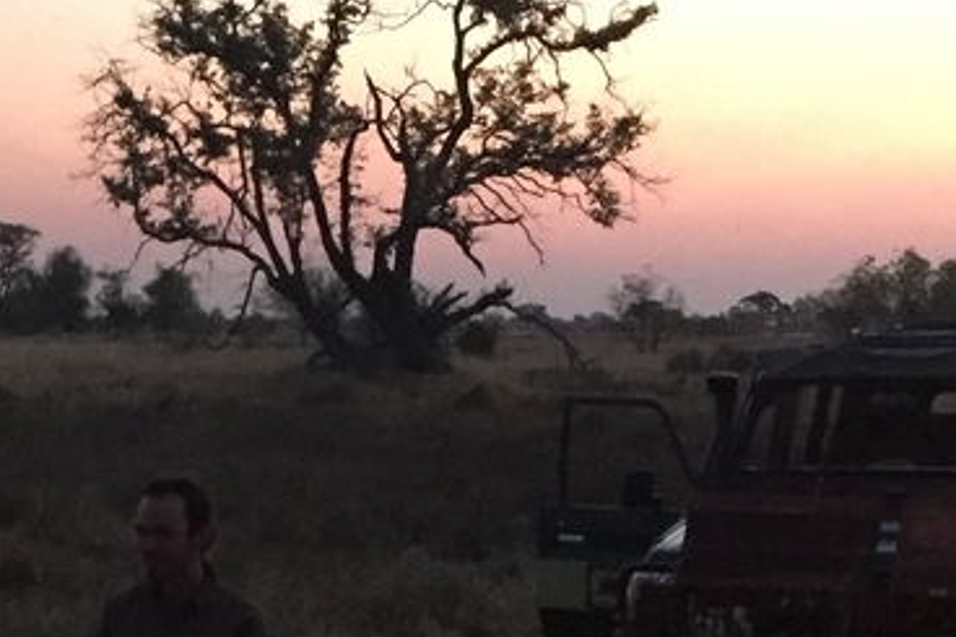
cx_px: 242
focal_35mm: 105
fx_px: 2787
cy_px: 915
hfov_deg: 19.3
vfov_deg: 12.5
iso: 500
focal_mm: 4.15
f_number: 2.2
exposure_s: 1/17
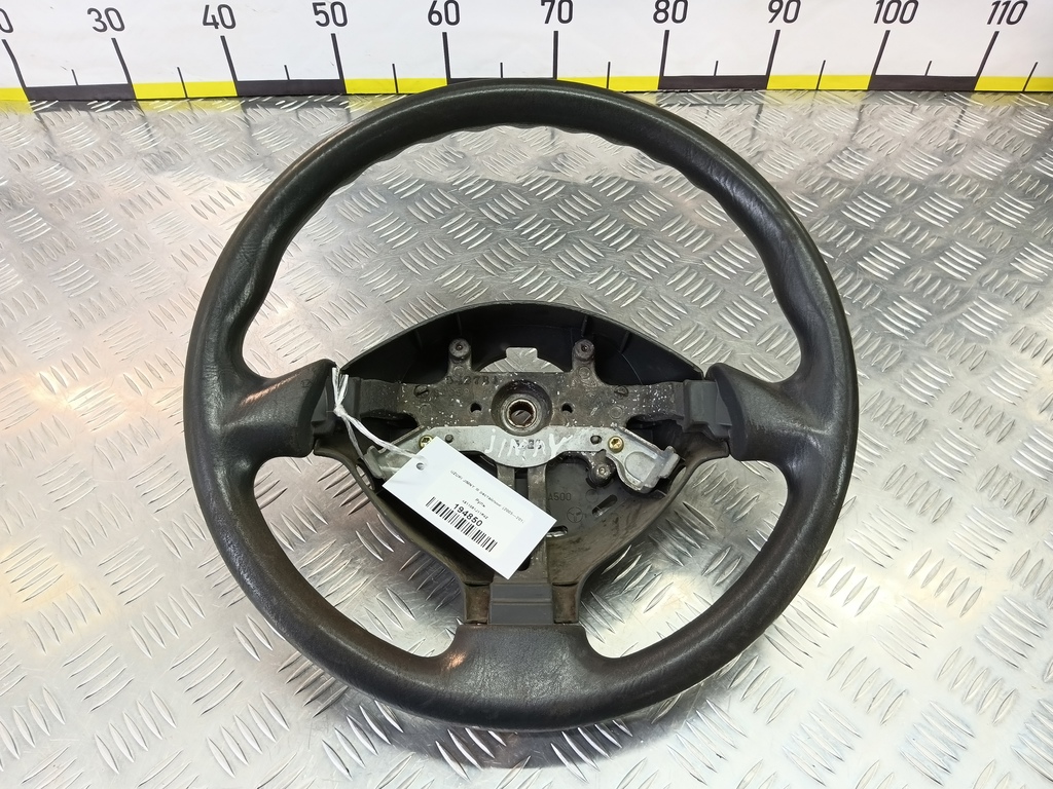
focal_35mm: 23
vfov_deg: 58.9
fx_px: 700
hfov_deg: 73.9
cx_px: 526
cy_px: 394
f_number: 1.6
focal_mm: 4.11
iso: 146
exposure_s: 1/50
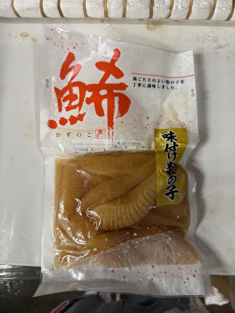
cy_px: 156
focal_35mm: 24
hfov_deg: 56.8
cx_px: 118
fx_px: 217
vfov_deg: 71.6
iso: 160
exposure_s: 1/50
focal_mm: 6.76
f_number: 1.78
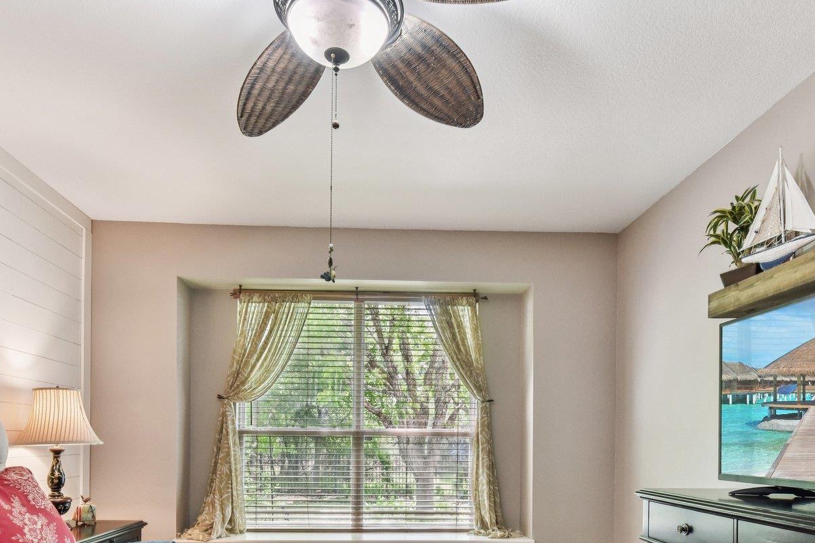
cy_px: 451
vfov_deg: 49.3
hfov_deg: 73.7
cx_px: 380
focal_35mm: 24
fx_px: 543
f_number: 8
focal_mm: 14
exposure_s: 1/15
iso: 560
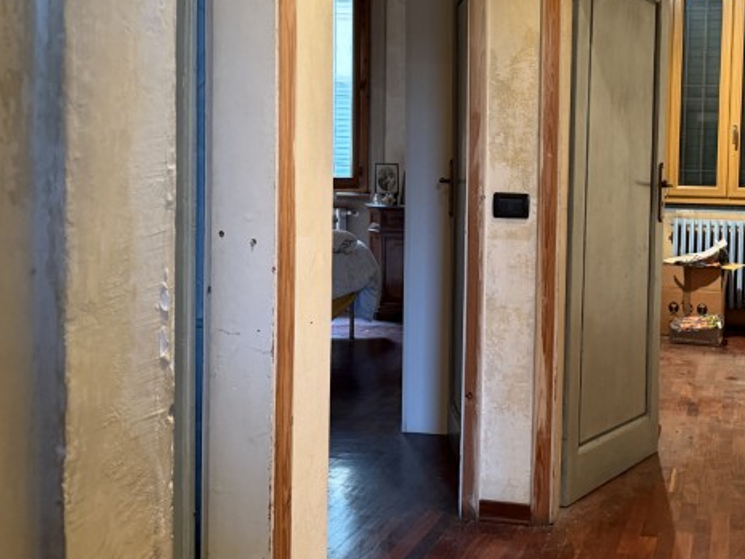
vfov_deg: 32.7
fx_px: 947
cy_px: 211
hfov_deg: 41.6
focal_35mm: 44
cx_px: 565
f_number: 1.78
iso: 400
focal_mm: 6.76
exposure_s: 1/50
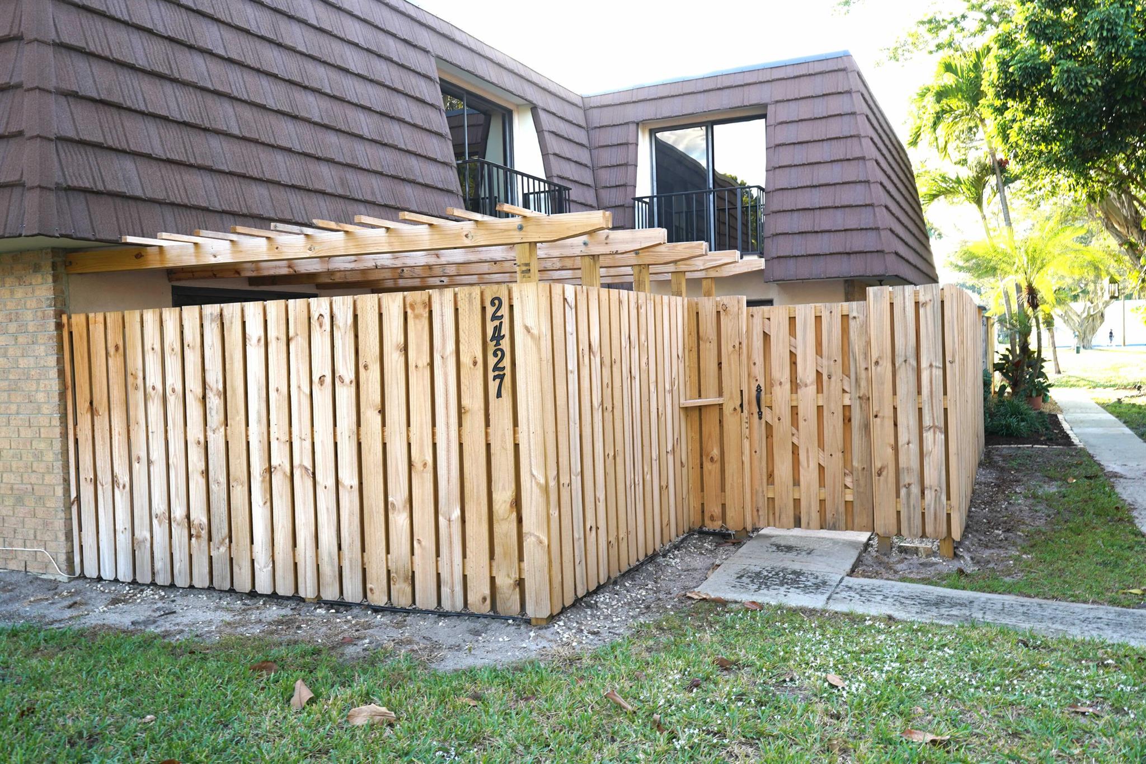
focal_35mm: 30
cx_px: 573
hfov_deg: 61.9
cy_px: 382
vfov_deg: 43.6
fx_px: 955
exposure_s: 1/30
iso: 160
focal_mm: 30
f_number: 8
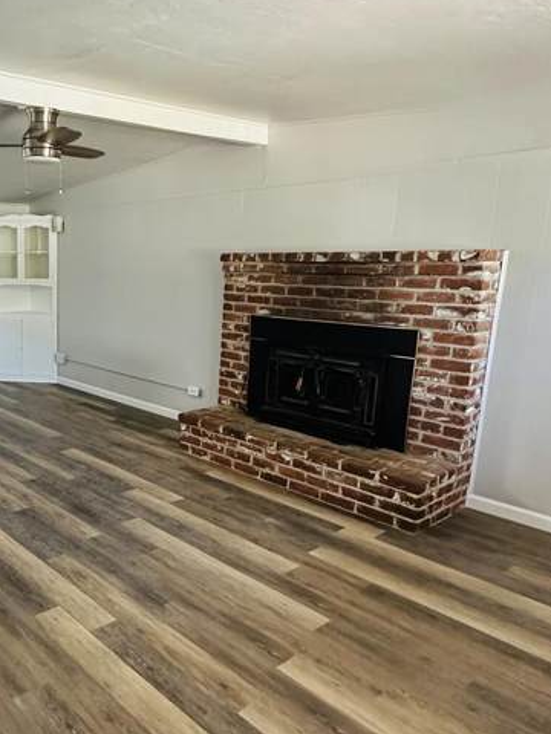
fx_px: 594
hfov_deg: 45.3
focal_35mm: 28
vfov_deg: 63.4
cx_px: 60
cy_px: 372
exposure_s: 1/70
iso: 320
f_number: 2.2
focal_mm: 2.22
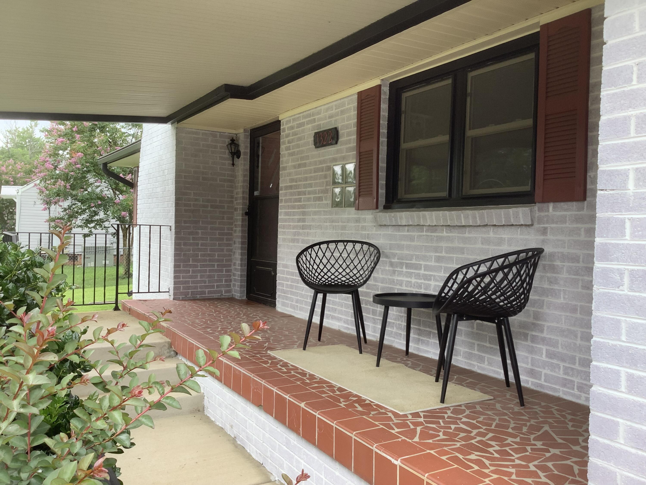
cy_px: 242
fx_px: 579
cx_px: 323
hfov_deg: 58.4
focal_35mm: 31
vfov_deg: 45.4
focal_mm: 3.3
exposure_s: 1/120
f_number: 2.4
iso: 40
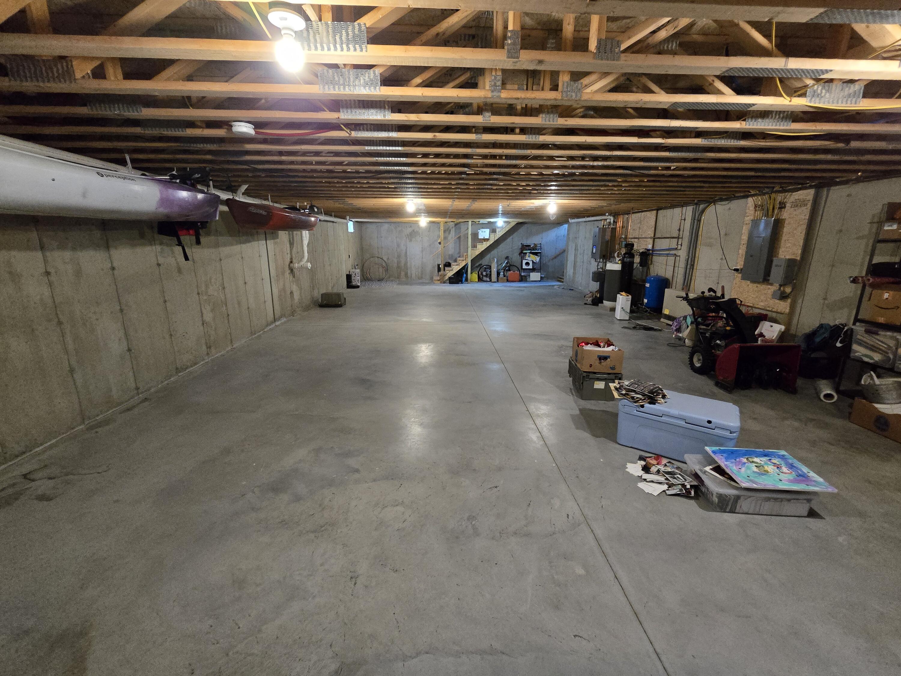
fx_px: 338
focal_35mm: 13
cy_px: 338
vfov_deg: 89.9
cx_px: 450
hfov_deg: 106.2
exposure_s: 1/60
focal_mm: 2.2
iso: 1250
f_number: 2.2
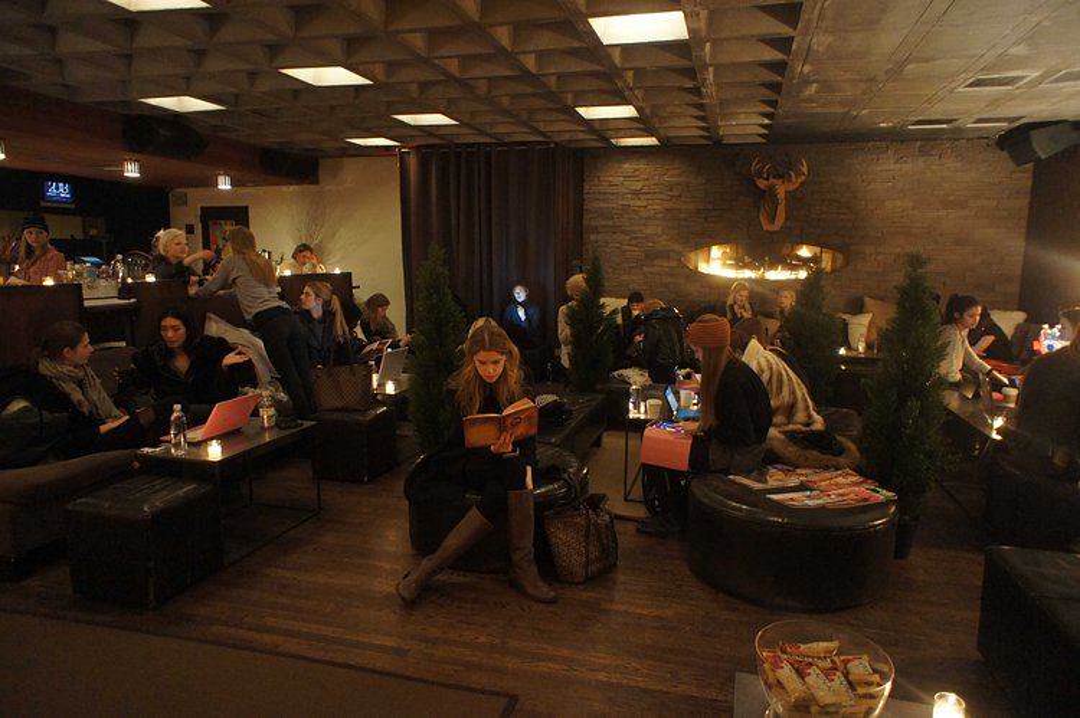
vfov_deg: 53.1
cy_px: 359
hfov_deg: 73.8
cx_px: 540
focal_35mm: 24
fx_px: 720
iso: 1600
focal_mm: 16
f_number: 2.8
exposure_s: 1/15
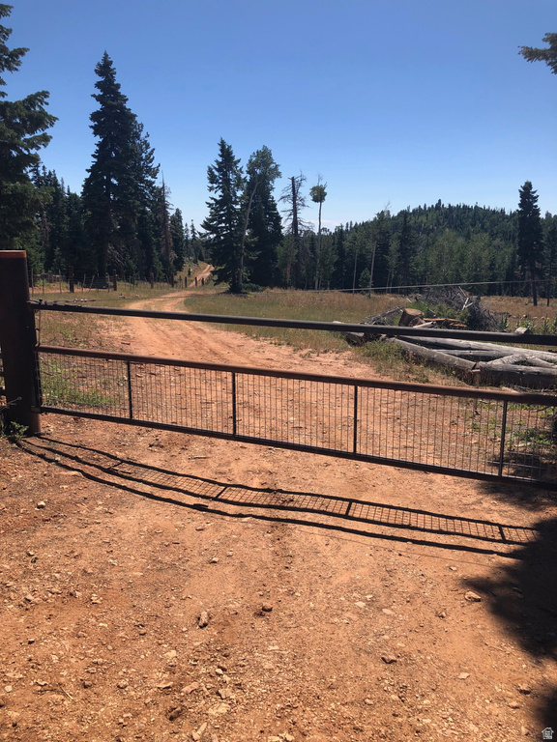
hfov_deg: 49.7
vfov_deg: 63.4
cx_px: 278
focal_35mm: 28
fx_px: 601
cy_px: 371
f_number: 1.8
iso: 20
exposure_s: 1/2288
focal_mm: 3.99
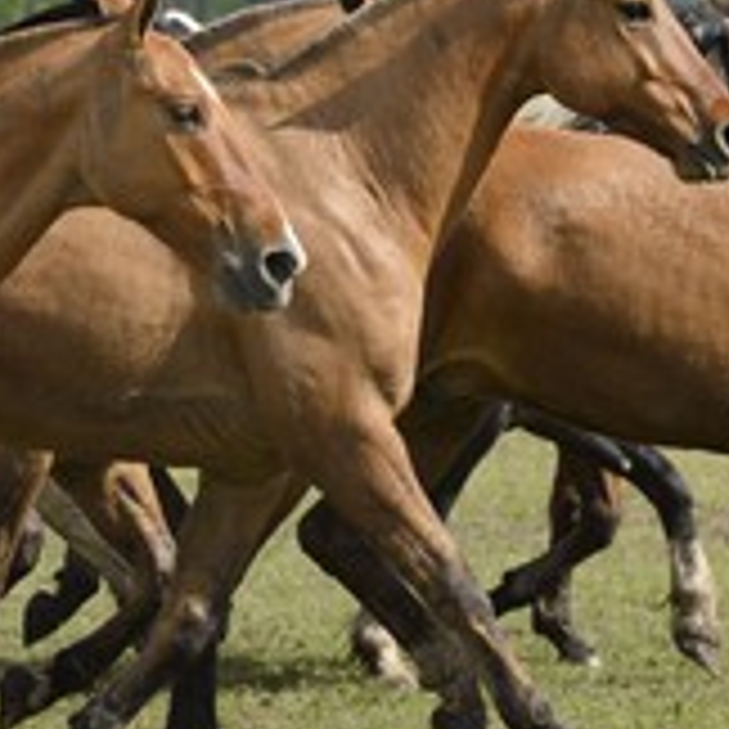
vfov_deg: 5.1
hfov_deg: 5.1
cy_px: 202
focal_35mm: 341
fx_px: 8125
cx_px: 693
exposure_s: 1/800
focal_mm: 155
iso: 400
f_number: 6.3
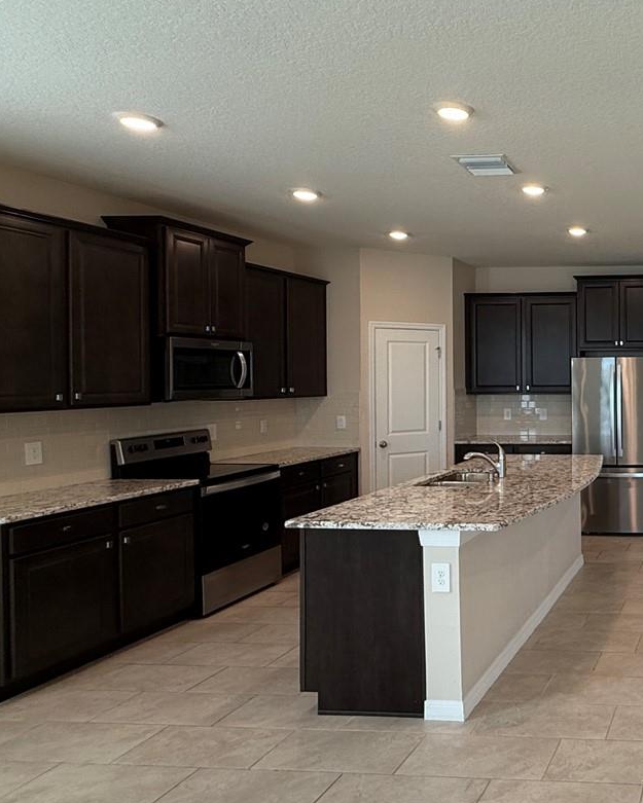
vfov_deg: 62.2
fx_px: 666
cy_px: 378
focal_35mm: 28
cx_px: 688
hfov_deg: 42.1
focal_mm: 2.22
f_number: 2.2
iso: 125
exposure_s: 1/120
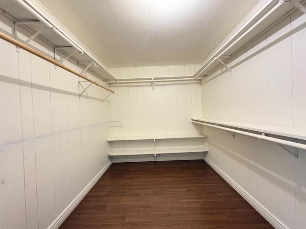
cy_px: 114
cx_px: 153
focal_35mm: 14
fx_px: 124
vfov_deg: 85.7
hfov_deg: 102.1
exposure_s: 1/60
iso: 800
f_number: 2.2
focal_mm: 2.22
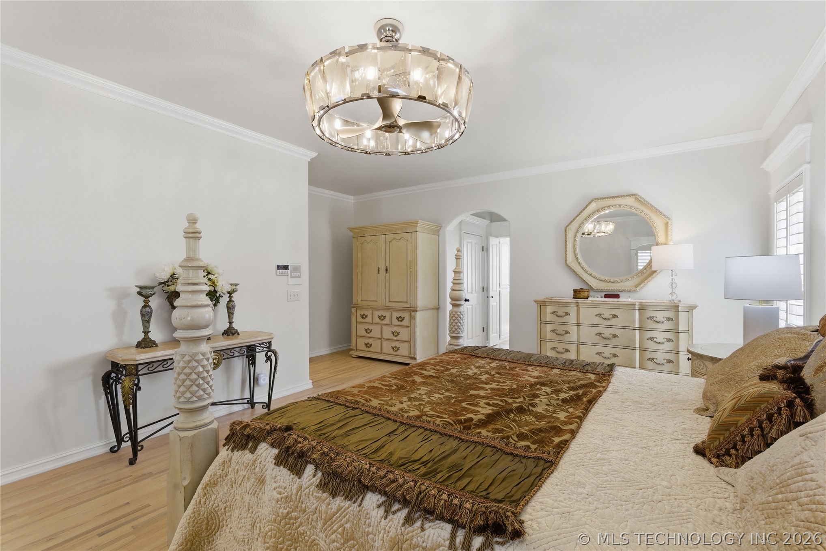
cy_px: 276
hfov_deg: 96.7
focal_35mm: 16
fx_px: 367
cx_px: 413
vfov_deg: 73.7
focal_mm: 16
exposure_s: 1/60
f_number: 13
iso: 640
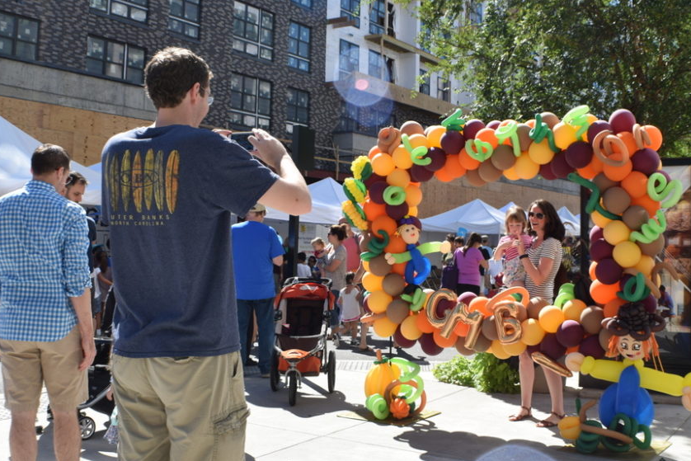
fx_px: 1056
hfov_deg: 36.1
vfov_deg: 24.6
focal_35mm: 55
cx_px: 411
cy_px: 204
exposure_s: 1/320
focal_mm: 30
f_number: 9
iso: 200
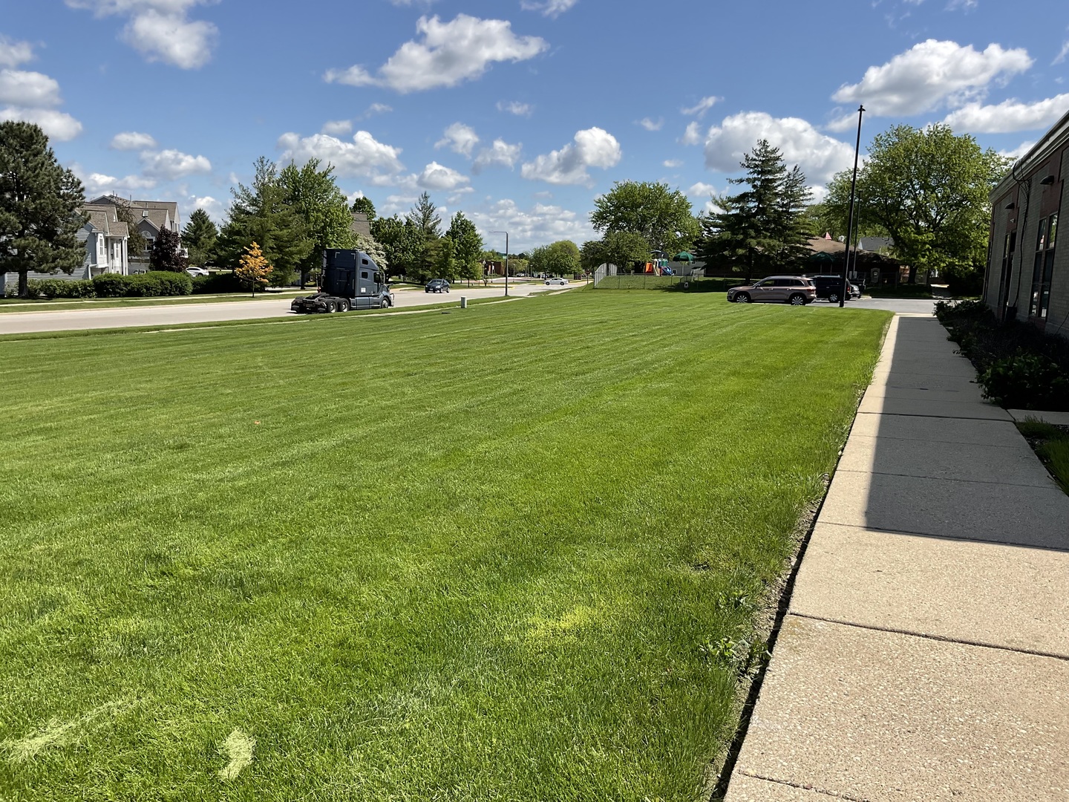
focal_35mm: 29
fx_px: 896
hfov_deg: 61.7
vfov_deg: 48.2
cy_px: 401
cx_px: 534
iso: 16
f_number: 1.8
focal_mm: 3
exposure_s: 1/2141
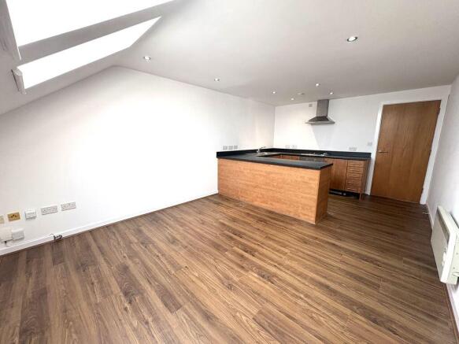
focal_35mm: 14
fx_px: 186
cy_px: 172
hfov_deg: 102.1
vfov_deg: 85.7
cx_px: 230
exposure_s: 1/100
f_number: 2.2
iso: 160
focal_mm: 2.22
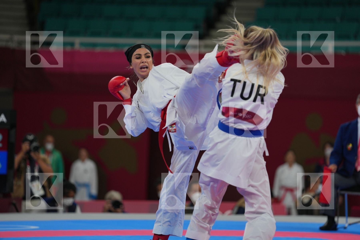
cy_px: 120
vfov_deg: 6.9
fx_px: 2000
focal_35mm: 200
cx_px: 180
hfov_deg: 10.3
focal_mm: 200
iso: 400
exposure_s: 1/1000
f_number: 2.8
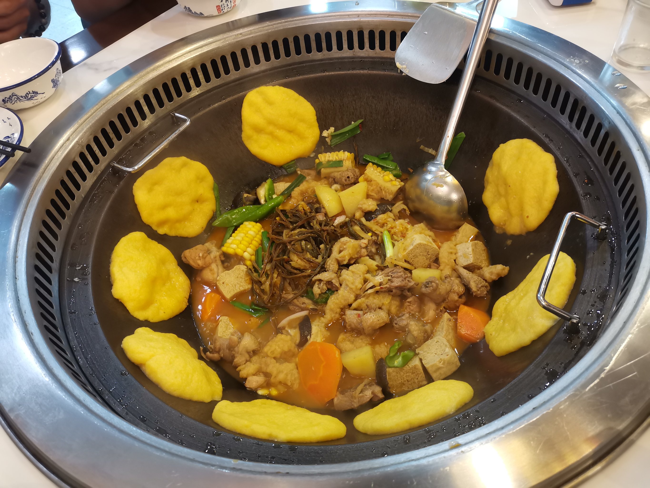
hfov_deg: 67.3
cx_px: 325
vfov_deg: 53.1
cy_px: 244
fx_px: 488
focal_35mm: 26
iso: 320
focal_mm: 4.75
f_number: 1.8
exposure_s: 1/33.3
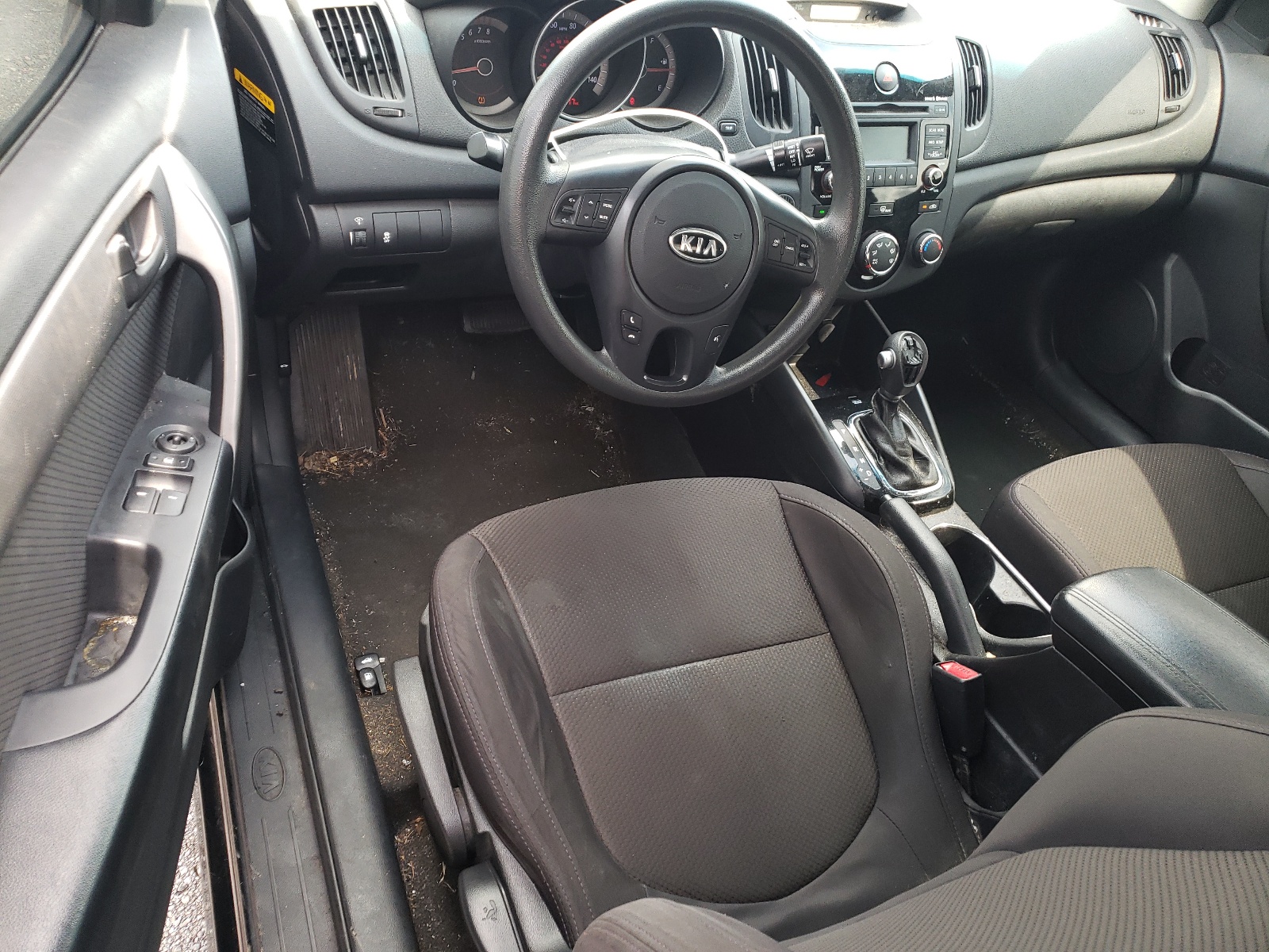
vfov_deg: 53.1
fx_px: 953
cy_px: 476
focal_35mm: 26
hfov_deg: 67.3
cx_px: 634
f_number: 1.5
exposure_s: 1/120
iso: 96
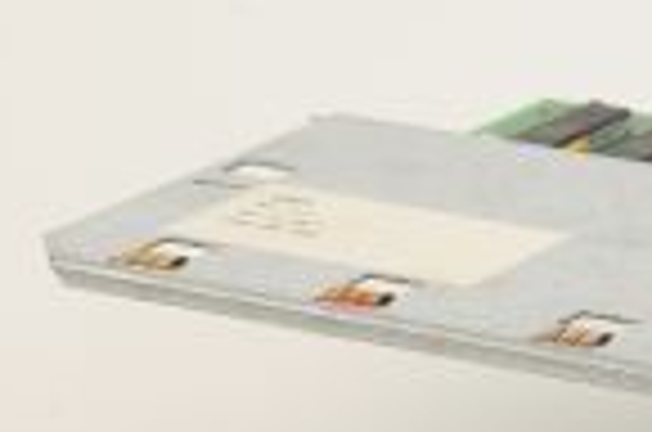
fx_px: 3741
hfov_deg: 9.4
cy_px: 380
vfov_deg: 6.6
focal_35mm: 207
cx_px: 1219
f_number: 11
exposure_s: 1/125
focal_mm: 50
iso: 1600
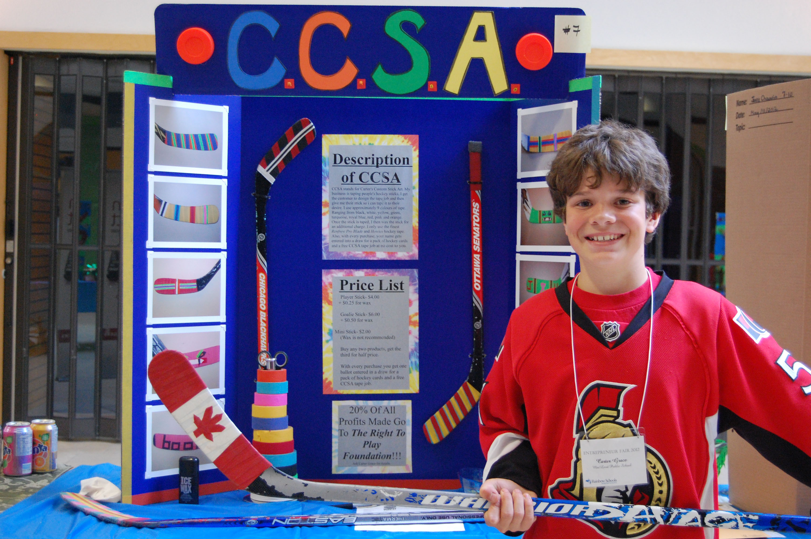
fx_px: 1283
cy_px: 270
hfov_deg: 35.1
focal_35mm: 57
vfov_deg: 23.7
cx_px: 406
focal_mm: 38
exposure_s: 1/60
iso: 1600
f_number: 4.8
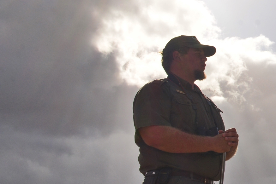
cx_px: 544
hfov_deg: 16.0
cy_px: 110
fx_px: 775
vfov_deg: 13.6
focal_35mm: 101
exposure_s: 1/250
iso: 125
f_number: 13
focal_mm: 24
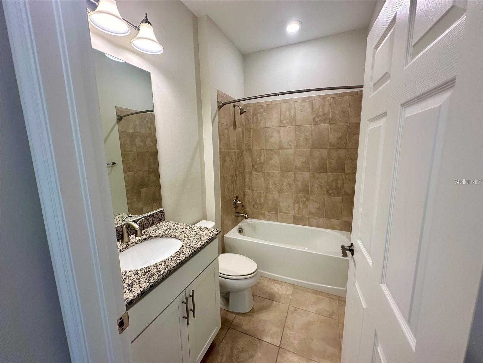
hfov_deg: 102.1
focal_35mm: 14
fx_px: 195
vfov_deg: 85.7
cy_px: 182
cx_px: 242
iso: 160
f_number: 2.2
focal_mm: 2.22
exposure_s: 1/120
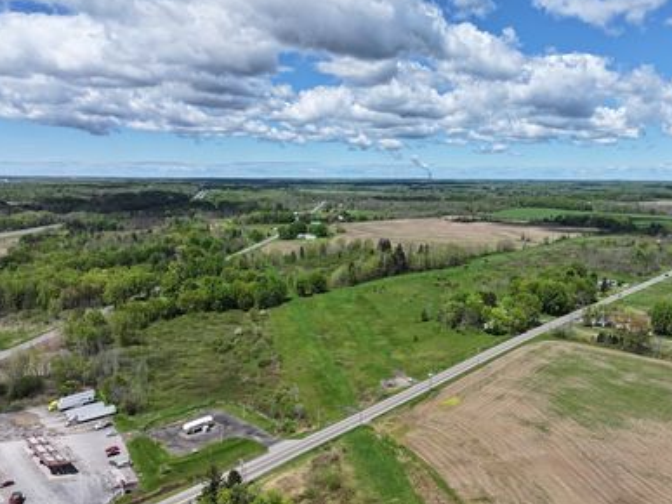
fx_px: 602
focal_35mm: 31
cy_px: 314
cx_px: 399
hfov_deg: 58.0
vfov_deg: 45.1
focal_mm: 12.29
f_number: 2.8
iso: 110
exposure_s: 1/320
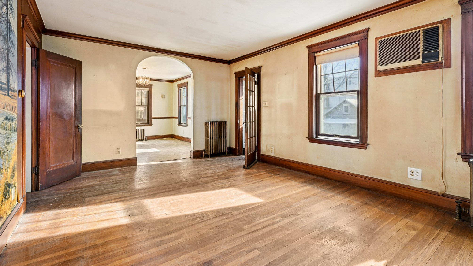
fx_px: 213
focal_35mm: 17
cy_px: 113
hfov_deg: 95.9
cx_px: 237
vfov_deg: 63.6
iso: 400
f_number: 8
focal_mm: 16
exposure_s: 1/30
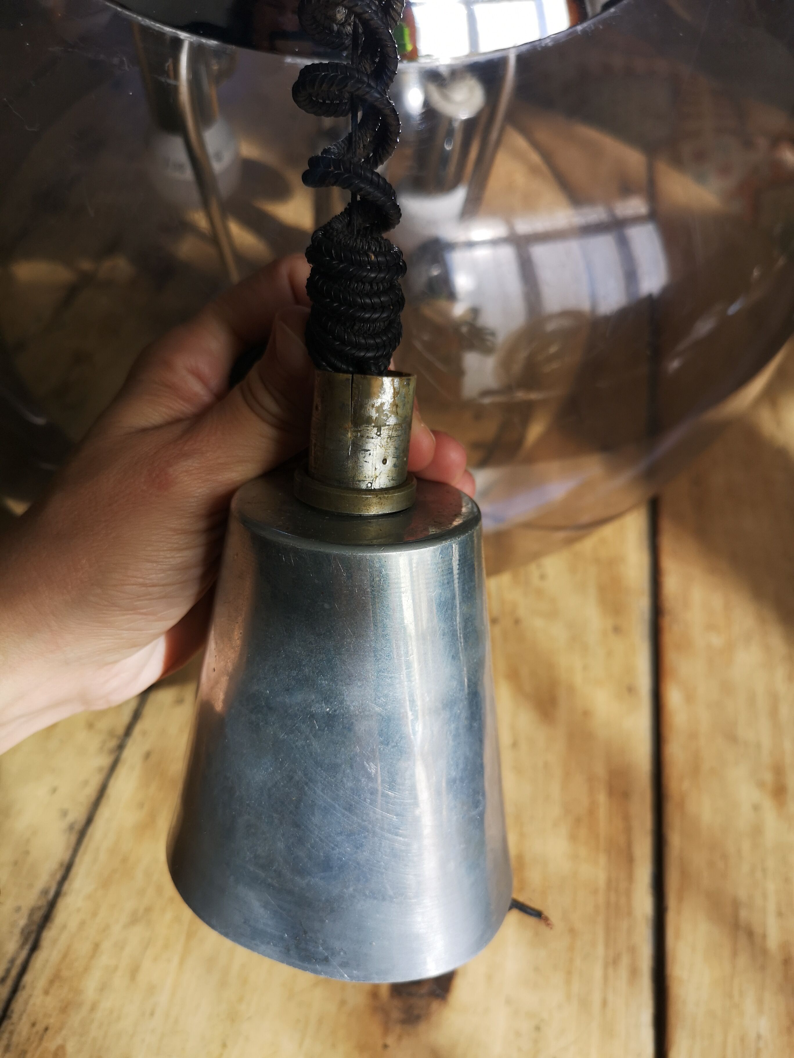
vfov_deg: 65.3
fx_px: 826
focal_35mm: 27
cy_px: 529
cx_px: 397
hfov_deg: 51.4
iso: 50
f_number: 1.8
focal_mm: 5.58
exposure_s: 1/395
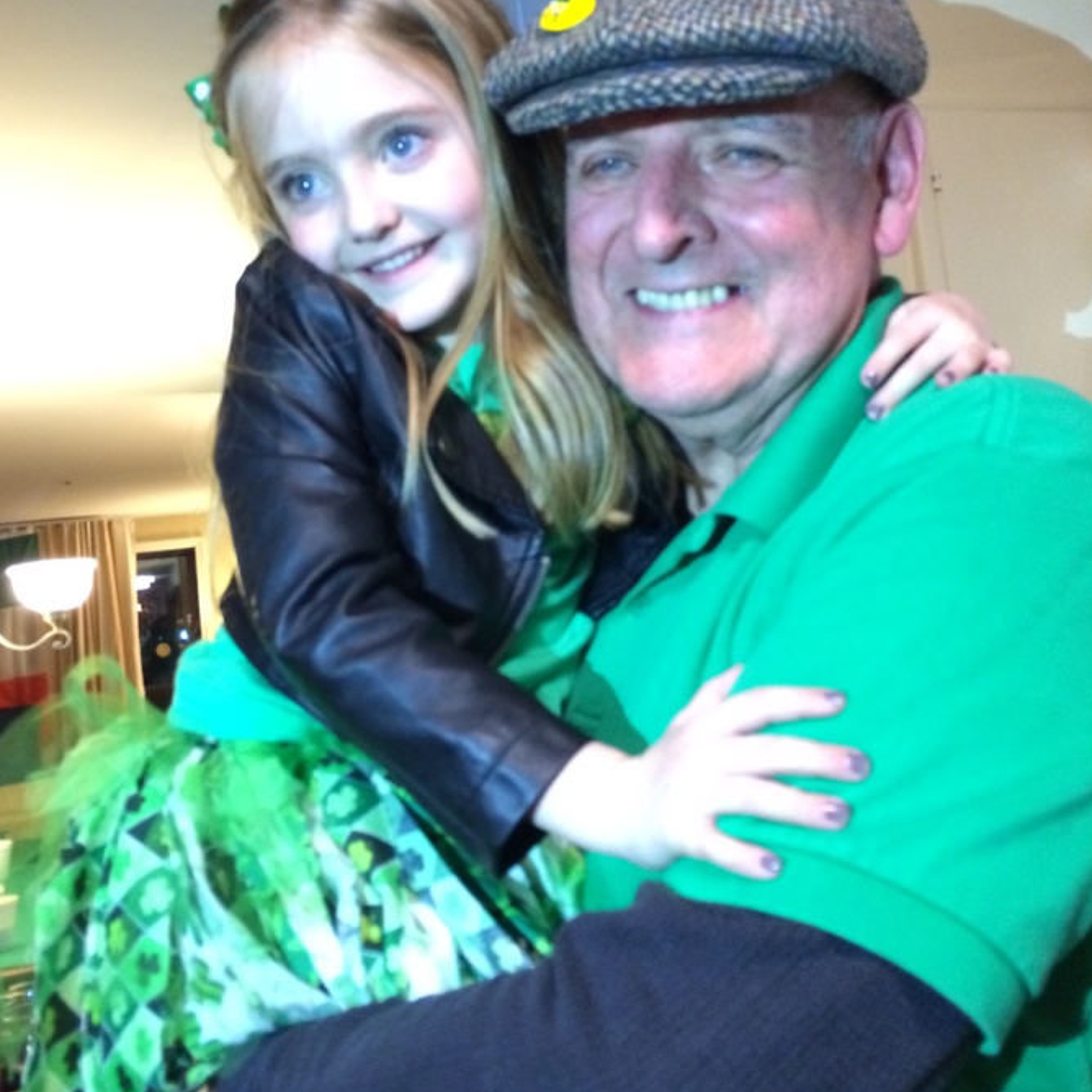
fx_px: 1285
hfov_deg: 46.0
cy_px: 465
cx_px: 543
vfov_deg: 45.9
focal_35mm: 36
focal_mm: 4.12
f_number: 2.2
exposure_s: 1/15
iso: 320
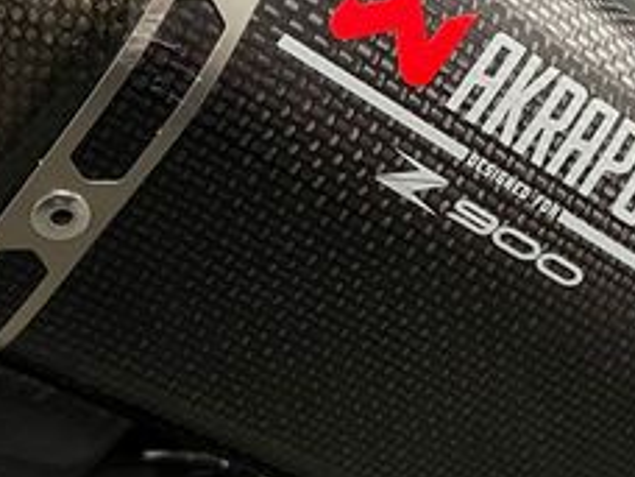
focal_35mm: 73
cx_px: 407
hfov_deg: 26.6
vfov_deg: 20.0
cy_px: 128
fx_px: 1339
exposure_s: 1/33
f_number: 1.6
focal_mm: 5.1
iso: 400
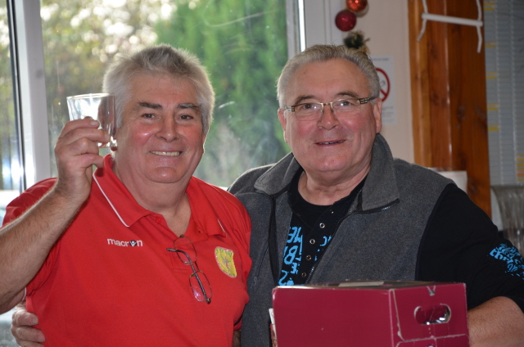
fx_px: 2288
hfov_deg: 13.1
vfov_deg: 8.7
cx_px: 262
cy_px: 174
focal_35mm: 158
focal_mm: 105
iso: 320
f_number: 5.6
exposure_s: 1/60
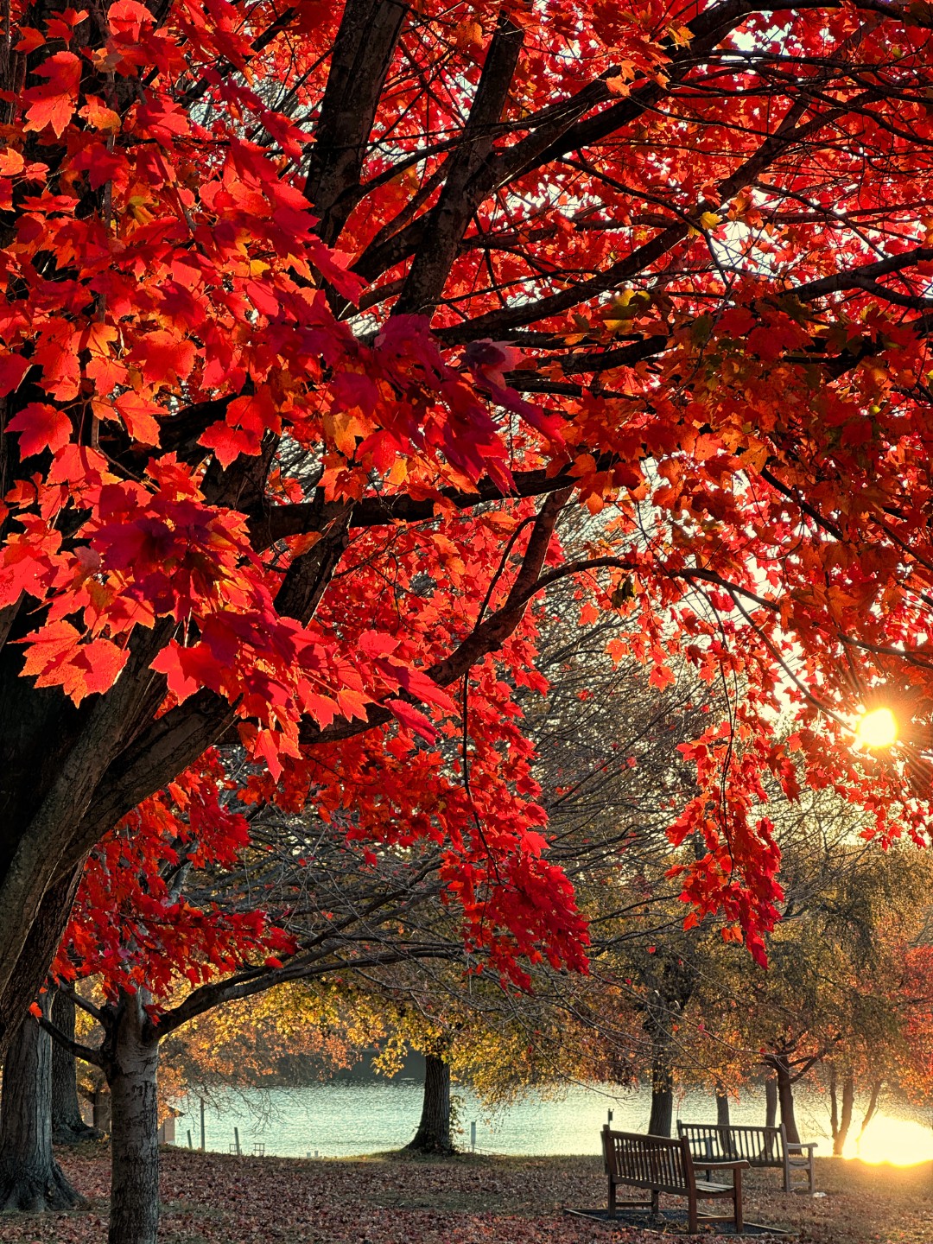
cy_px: 622
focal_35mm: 77
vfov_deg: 25.3
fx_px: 2767
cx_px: 466
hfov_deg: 19.1
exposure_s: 1/99
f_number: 2.8
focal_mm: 9
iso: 40
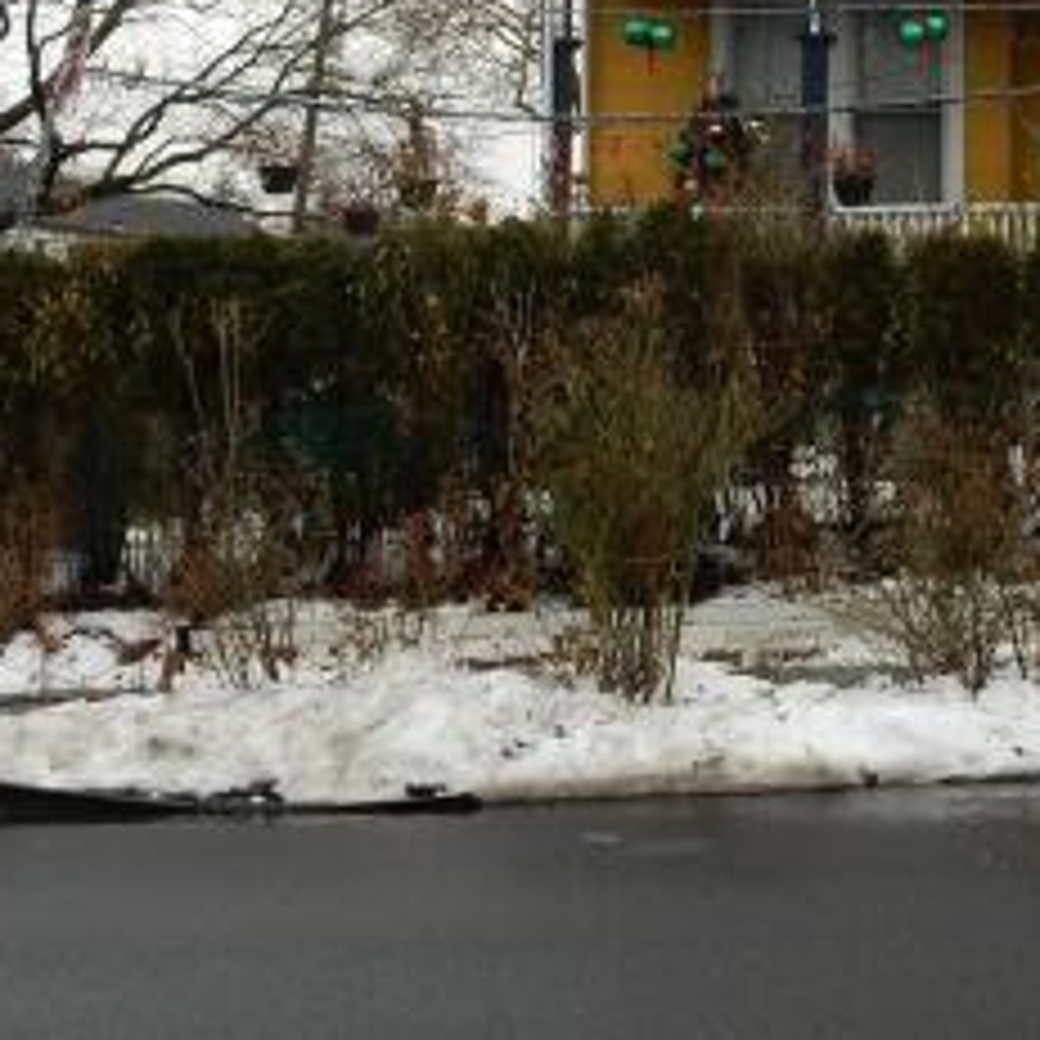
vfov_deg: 24.6
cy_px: 212
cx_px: 842
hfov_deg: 24.6
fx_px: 2345
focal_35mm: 69
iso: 125
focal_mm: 4.5
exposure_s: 1/200
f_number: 3.7
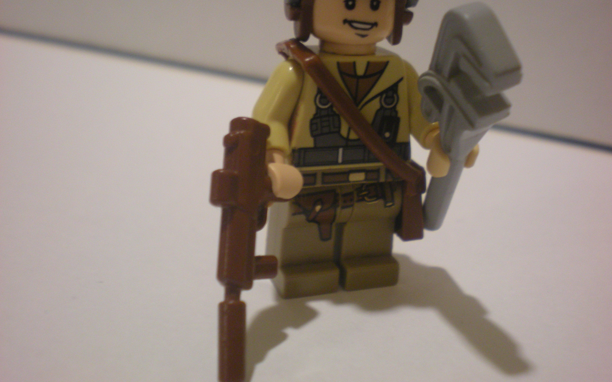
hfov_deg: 42.6
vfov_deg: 27.4
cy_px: 162
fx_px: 784
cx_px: 306
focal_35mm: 47
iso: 220
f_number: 3.5
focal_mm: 7.4
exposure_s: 1/8
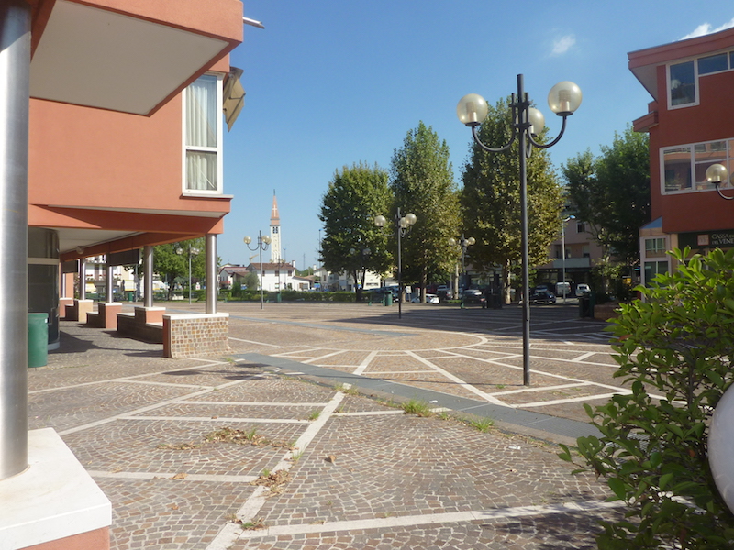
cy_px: 275
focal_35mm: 25
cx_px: 367
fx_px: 530
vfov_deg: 54.9
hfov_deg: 69.4
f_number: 5
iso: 100
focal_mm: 4.1
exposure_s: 1/400
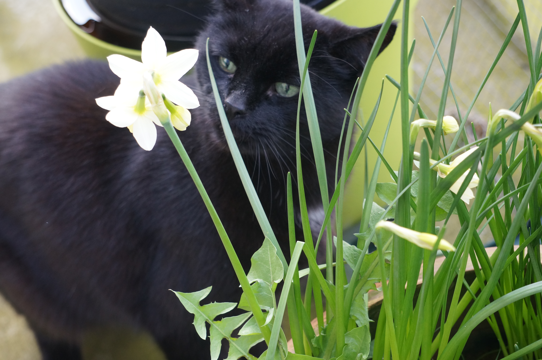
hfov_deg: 18.2
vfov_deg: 12.2
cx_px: 271
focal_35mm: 112
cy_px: 180
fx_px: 1692
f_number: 6.3
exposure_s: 1/125
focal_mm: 75
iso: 1000
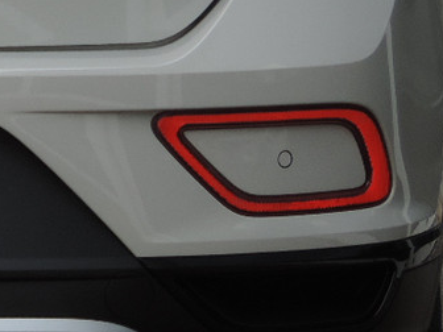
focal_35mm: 450
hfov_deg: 4.4
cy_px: -63
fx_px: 5759
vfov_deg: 3.3
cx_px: -334
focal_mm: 18.7
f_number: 4.2
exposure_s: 1/125
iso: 80
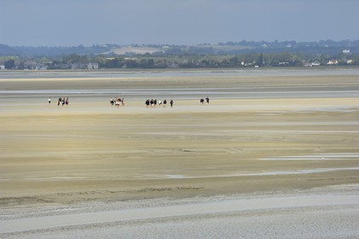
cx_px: 180
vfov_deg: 4.6
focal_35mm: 300
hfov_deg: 6.9
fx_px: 2989
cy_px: 120
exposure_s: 1/400
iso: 100
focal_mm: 200
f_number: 6
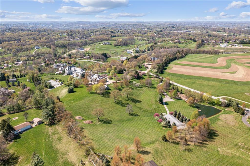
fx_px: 194
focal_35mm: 28
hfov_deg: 65.5
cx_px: 125
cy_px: 83
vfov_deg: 46.3
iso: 100
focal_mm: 10.26
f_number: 4.5
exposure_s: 1/120
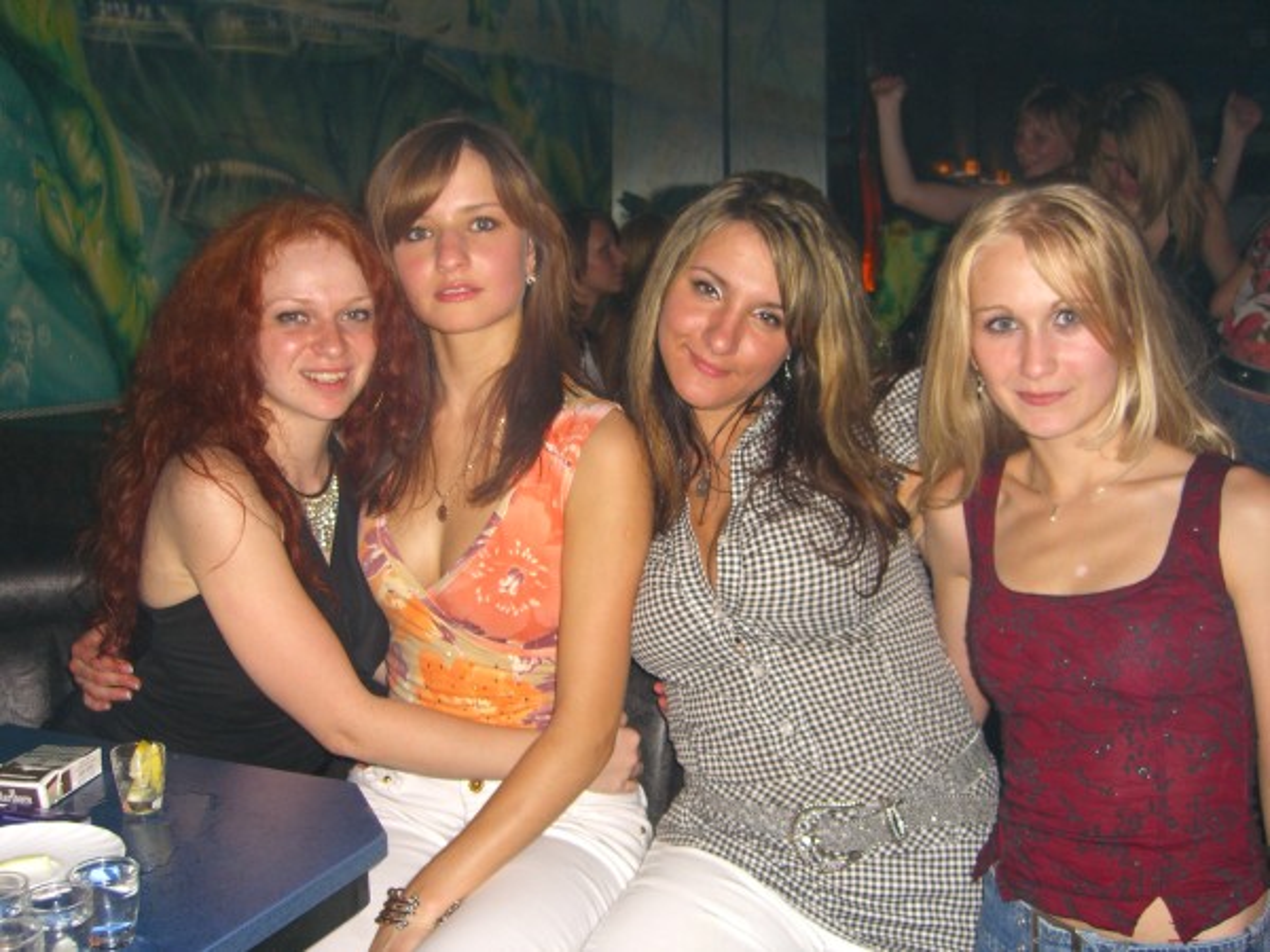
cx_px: 635
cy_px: 476
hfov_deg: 49.0
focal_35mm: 38
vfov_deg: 37.7
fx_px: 1394
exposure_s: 1/60
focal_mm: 7.9
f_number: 2.8
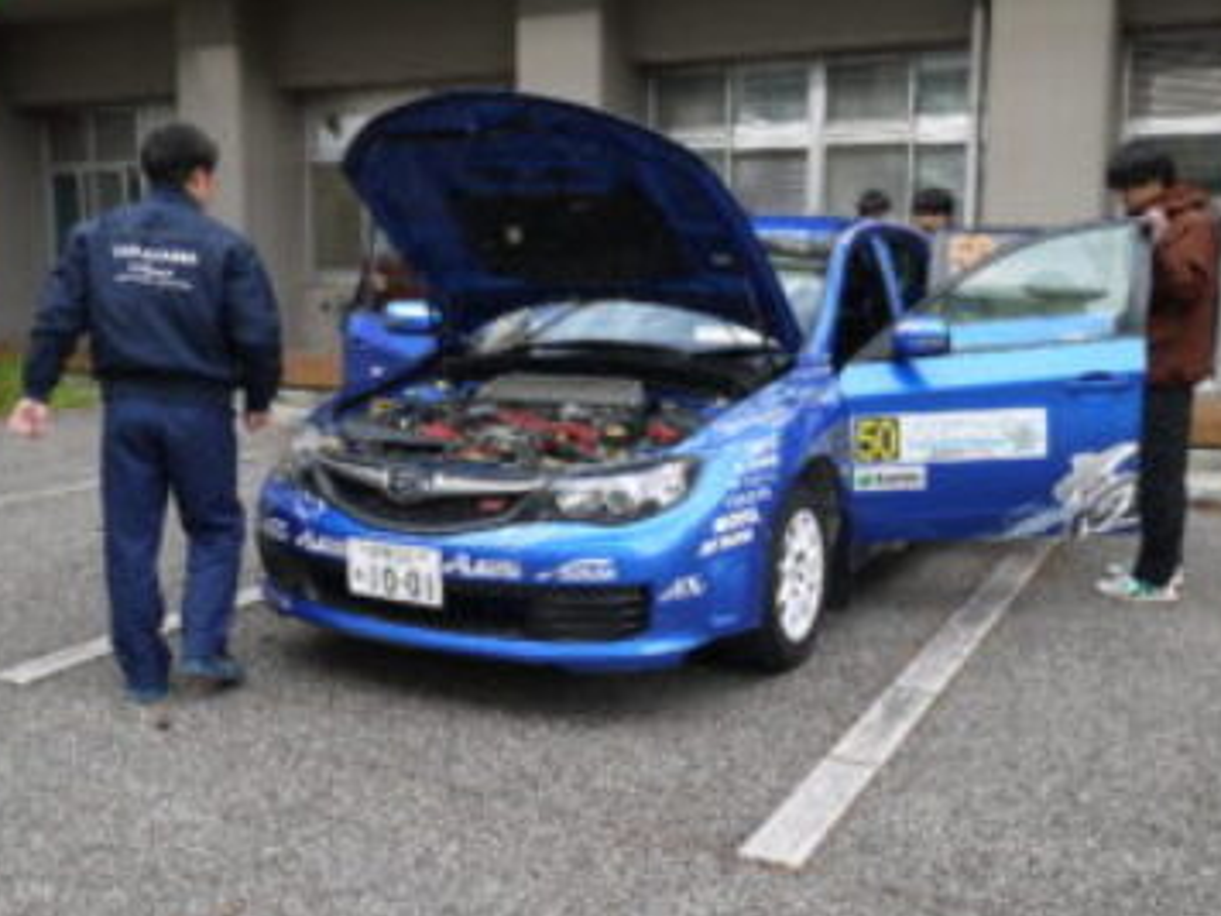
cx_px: 635
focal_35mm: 36
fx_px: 1270
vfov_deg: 39.7
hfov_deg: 51.3
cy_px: 456
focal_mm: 16
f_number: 5
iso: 160
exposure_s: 1/125
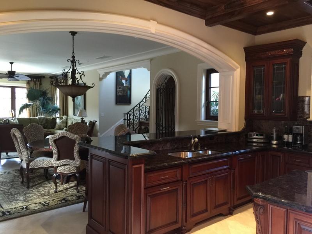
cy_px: 117
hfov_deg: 61.7
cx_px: 156
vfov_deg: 48.2
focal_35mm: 29
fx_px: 261
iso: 125
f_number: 2.2
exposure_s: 1/15
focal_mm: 4.15
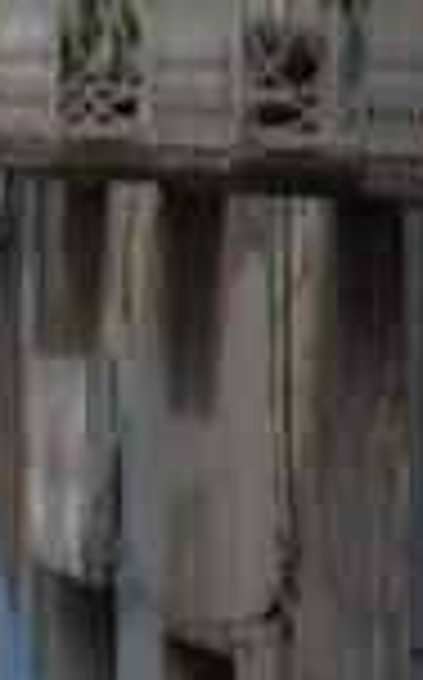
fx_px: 18923
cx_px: -194
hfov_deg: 1.3
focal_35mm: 1023
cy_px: 1076
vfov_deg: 2.1
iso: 1600
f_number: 6.3
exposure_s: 1/250
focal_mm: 135
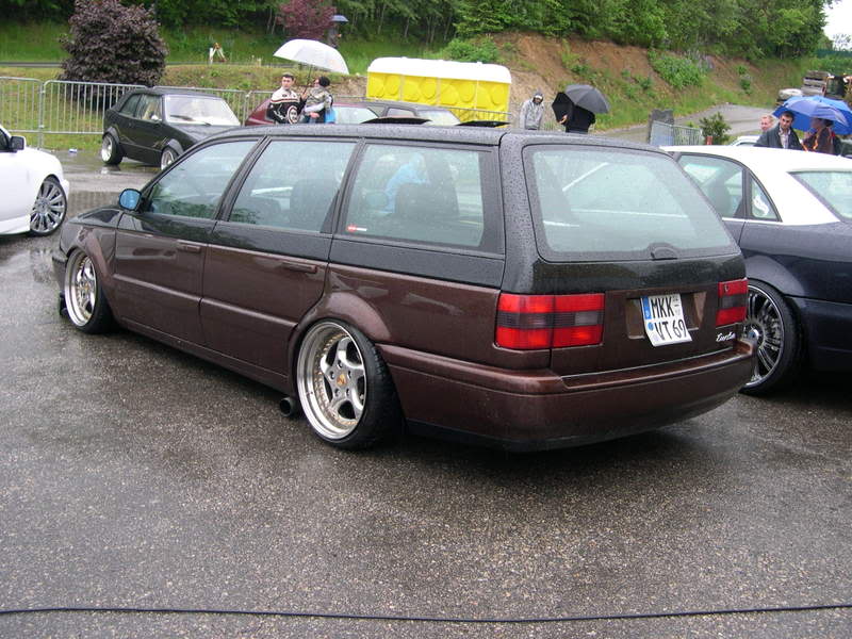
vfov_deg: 37.7
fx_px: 935
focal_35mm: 38
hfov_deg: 49.0
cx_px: 426
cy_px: 320
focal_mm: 8
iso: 100
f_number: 2.8
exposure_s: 1/85.7
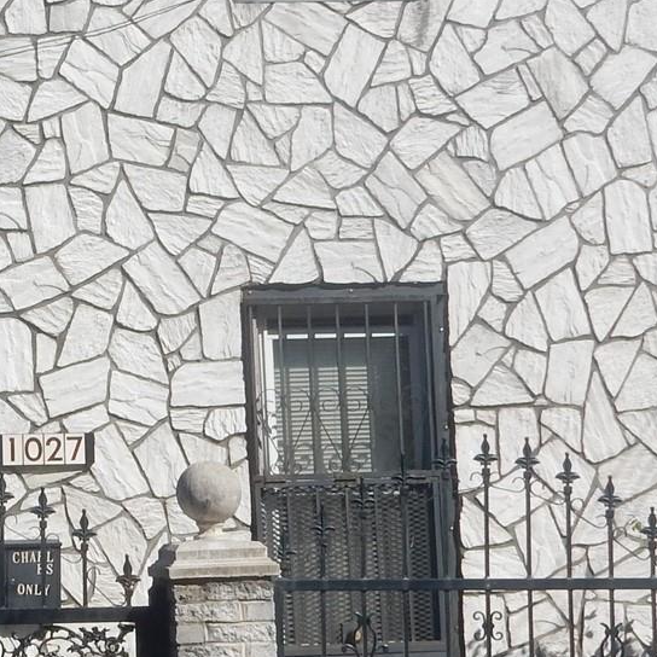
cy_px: 285
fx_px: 3071
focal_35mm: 143
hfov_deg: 11.7
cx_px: -295
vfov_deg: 12.2
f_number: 4.2
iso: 125
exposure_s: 1/1600
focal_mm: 7.6
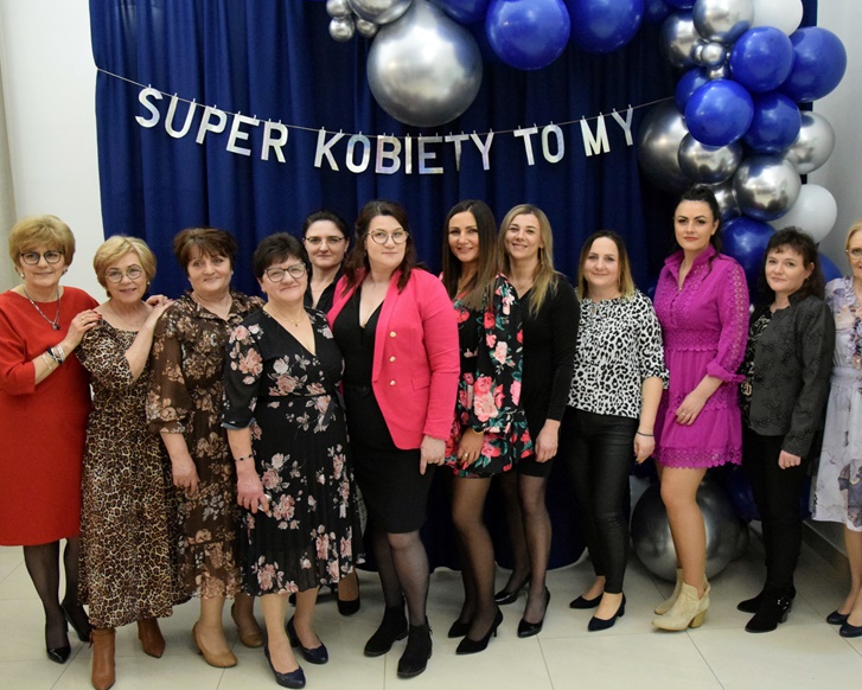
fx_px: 933
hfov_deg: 49.4
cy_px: 353
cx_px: 496
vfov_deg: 40.6
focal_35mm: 37
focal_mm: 21
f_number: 4.5
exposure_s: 1/100
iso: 5600
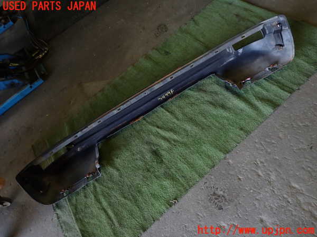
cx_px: 158
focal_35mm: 25
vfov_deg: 54.9
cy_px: 118
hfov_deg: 69.4
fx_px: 229
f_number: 2
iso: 200
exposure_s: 1/50
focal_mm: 4.5
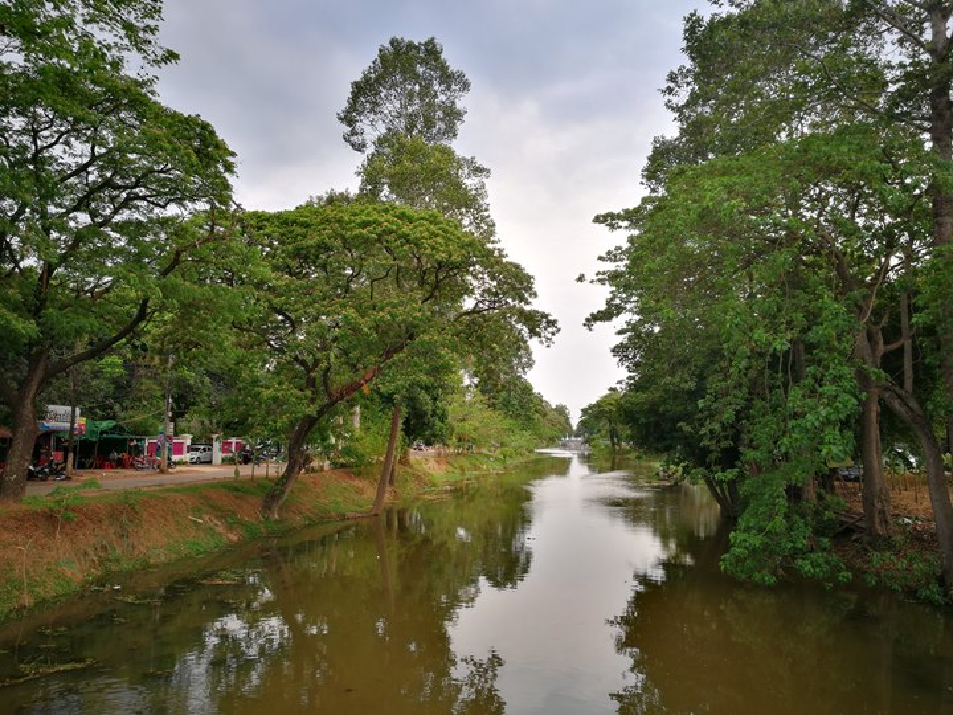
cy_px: 358
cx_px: 476
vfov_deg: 51.4
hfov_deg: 65.3
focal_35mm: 27
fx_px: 743
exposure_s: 1/143
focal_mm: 4.5
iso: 50
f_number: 2.2
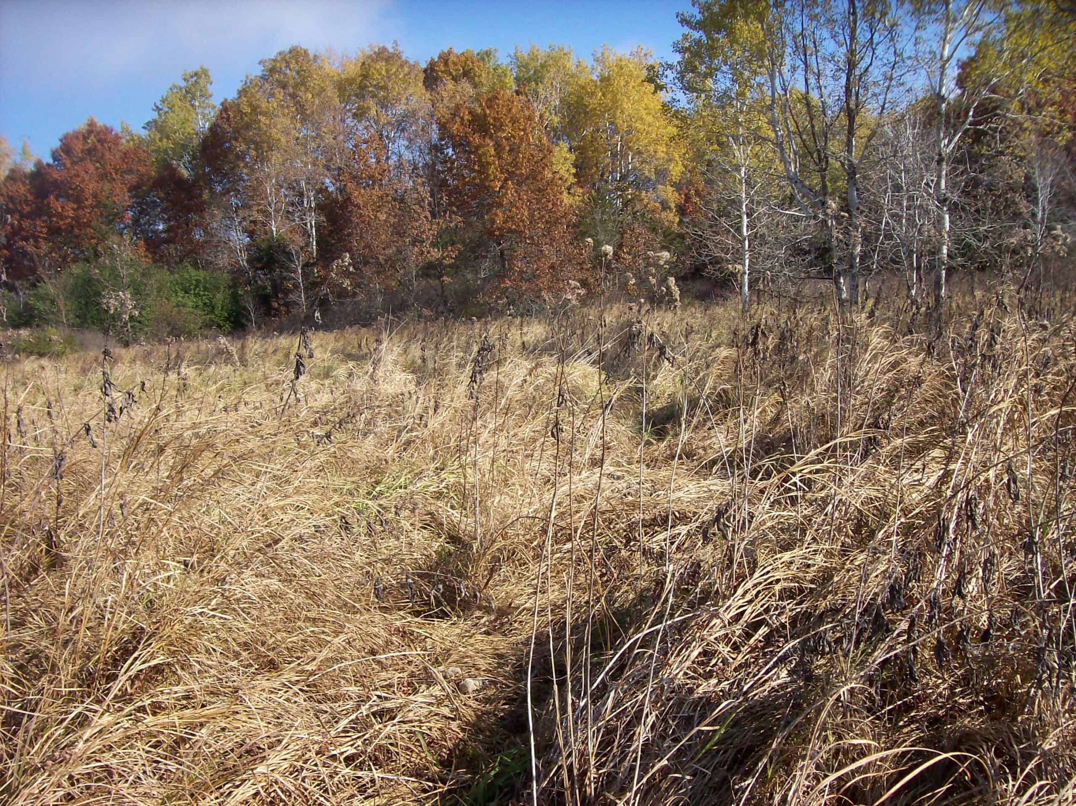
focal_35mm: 36
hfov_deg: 51.4
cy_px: 403
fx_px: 1119
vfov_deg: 39.6
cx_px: 538
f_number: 4.8
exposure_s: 1/462
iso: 80
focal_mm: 6
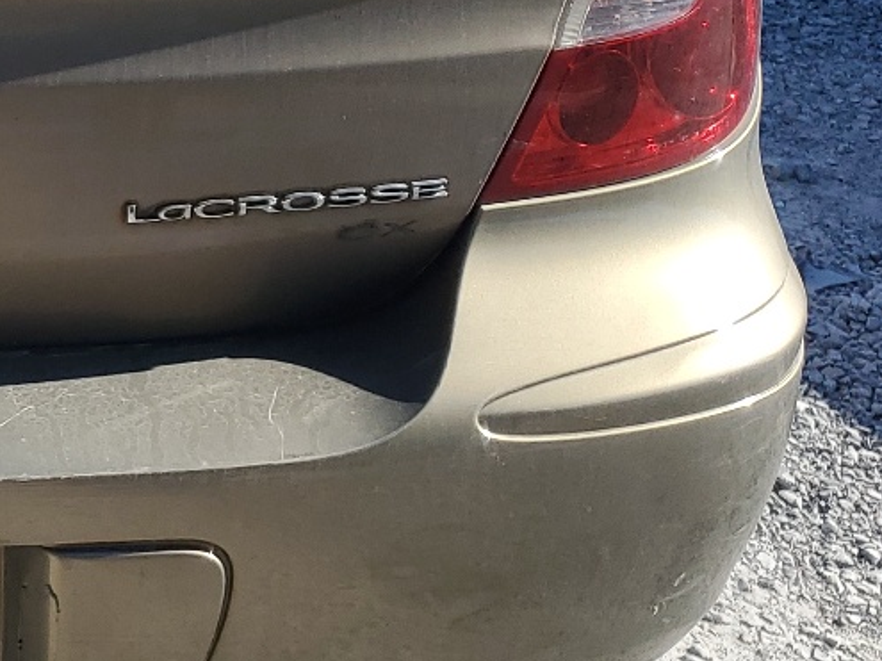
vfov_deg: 17.2
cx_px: -317
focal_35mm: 84
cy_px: 30
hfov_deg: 20.8
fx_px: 2140
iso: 50
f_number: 1.5
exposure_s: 1/2000
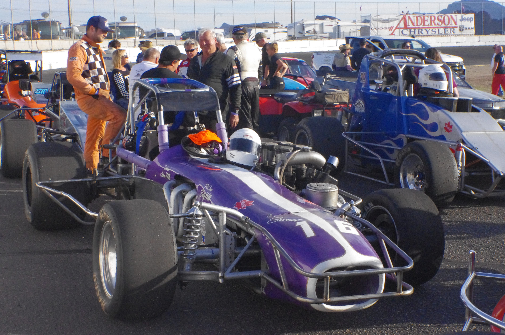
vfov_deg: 18.1
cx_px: 252
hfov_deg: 27.0
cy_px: 168
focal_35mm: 75
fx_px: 1051
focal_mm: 50
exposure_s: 1/500
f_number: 20
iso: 3200
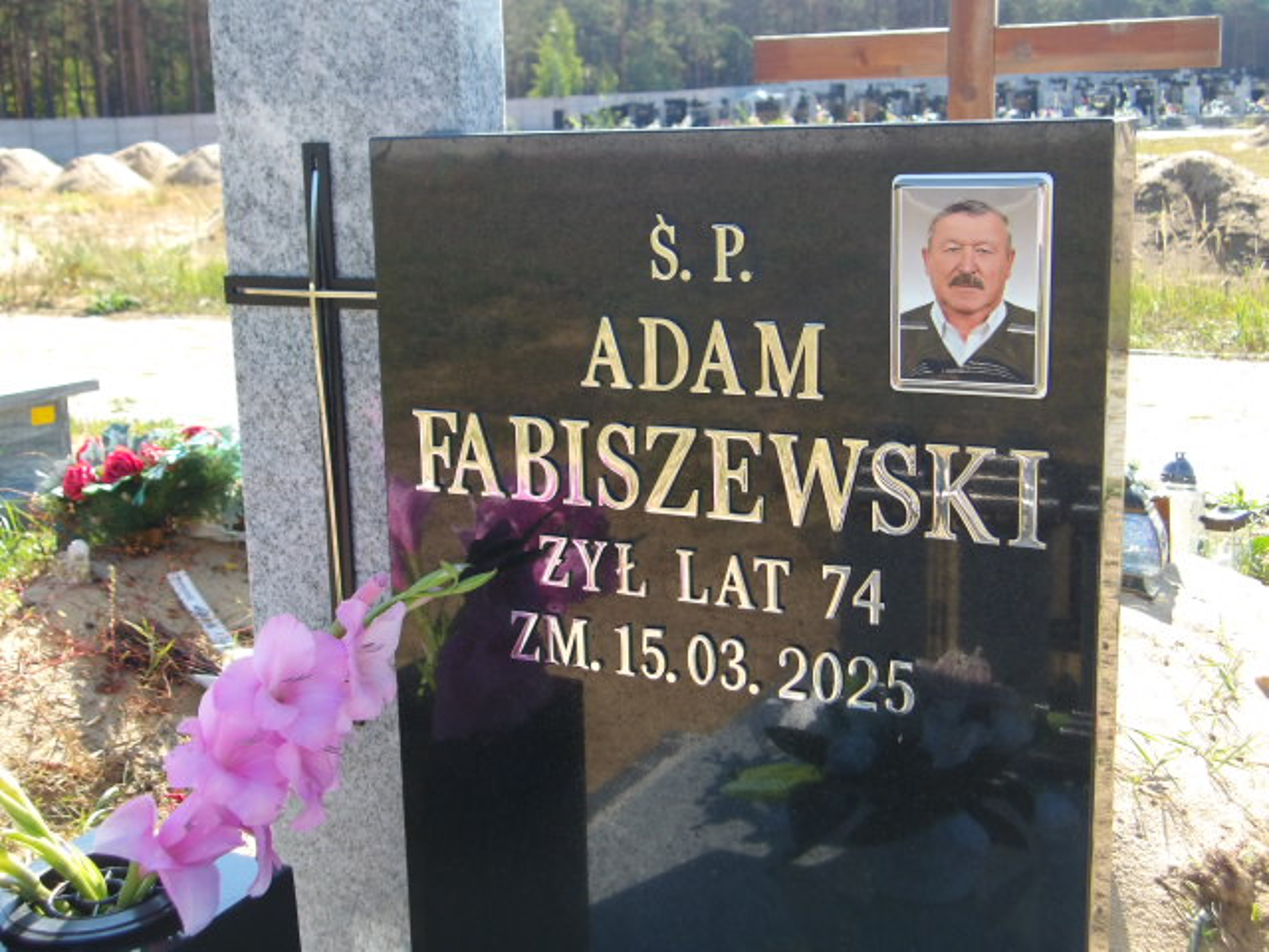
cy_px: 476
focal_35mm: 42
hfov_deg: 44.8
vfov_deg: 34.3
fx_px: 1540
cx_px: 634
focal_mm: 7.6
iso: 100
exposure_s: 1/238
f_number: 3.7
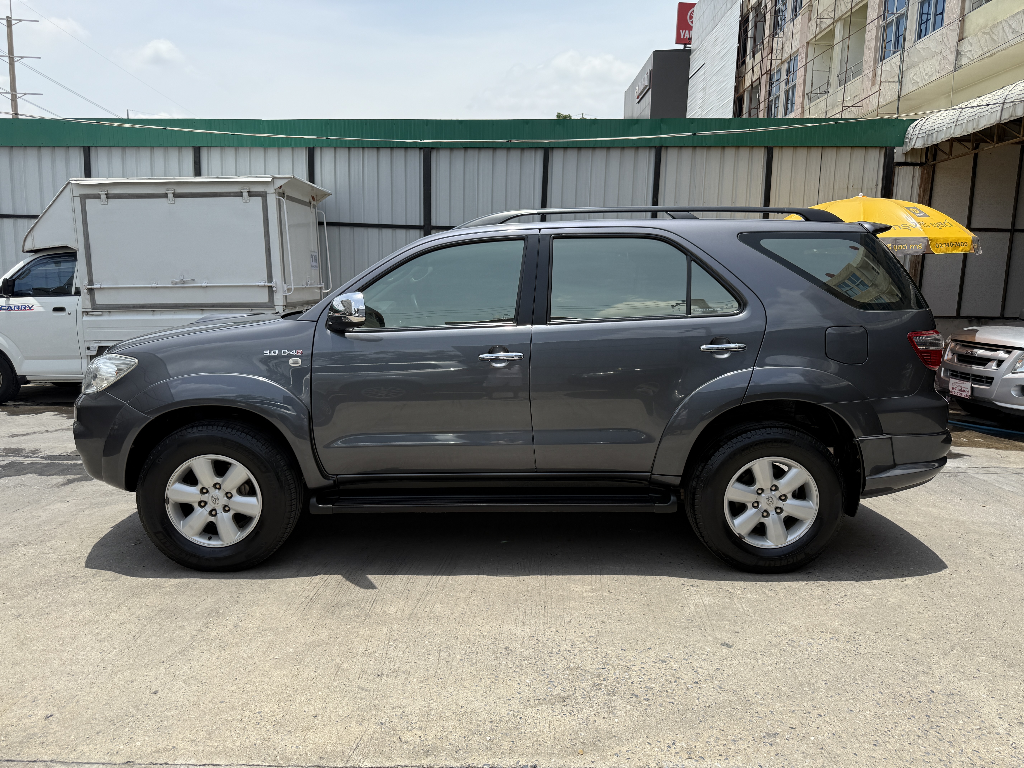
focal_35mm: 24
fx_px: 710
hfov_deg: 71.6
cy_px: 384
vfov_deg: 56.8
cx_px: 512
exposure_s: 1/3759
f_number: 1.78
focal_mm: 6.76
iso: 80
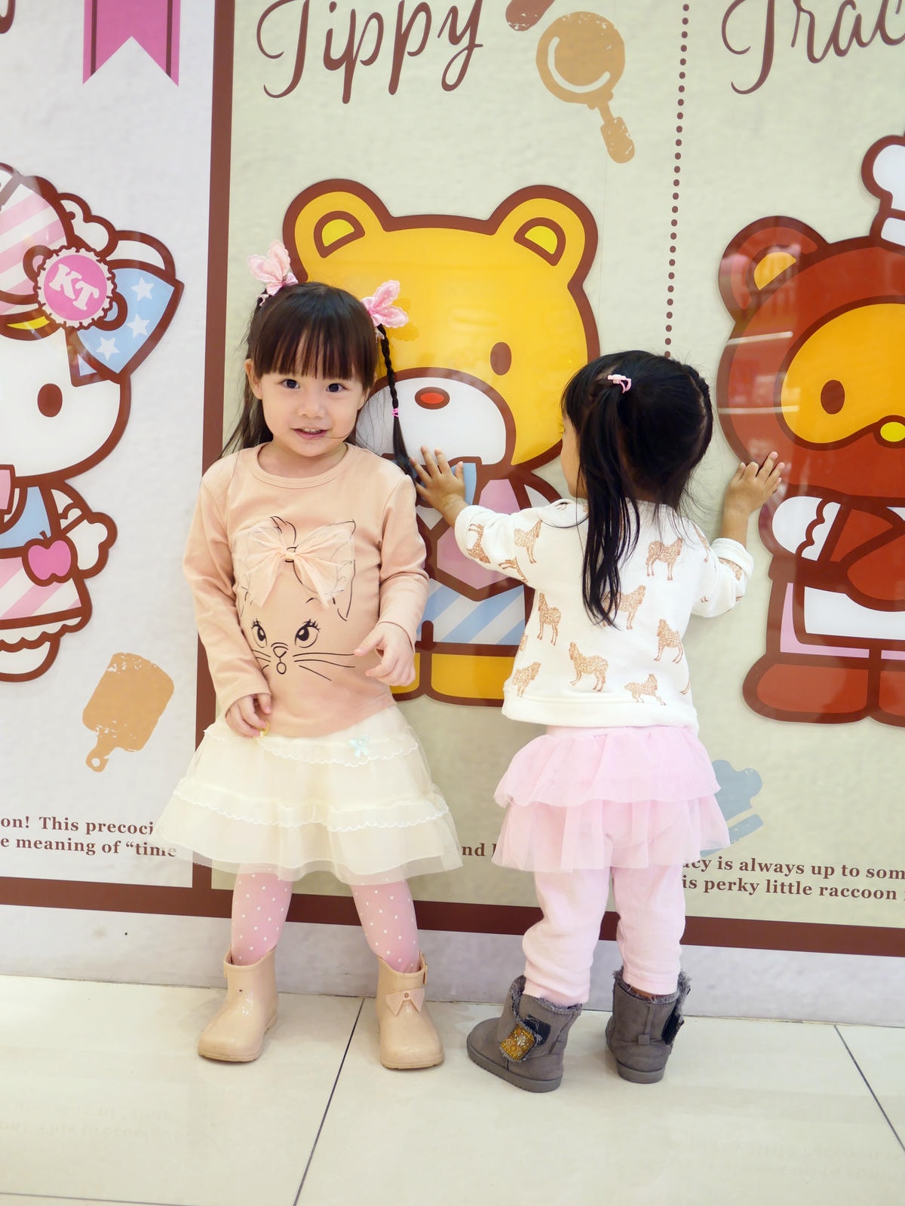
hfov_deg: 36.0
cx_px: 452
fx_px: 1394
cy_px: 603
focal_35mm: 40
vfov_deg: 46.8
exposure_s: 1/60
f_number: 1.7
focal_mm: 20
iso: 200
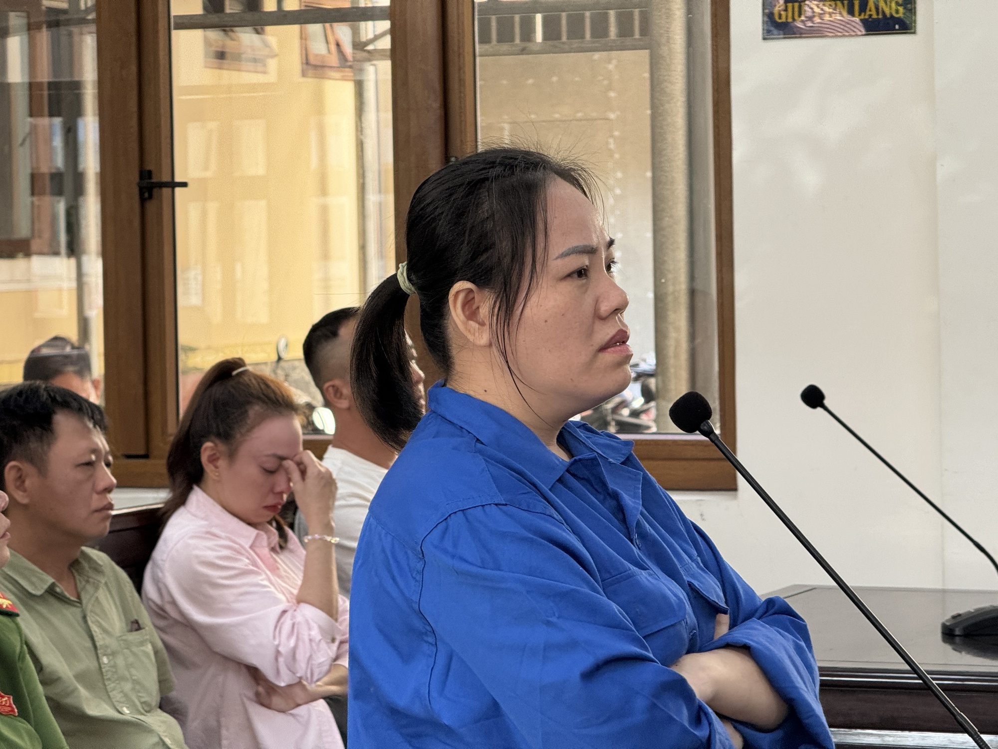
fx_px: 3460
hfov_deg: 16.4
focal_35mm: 120
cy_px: 374
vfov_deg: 12.3
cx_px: 499
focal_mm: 15.66
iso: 160
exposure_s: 1/99
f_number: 2.8
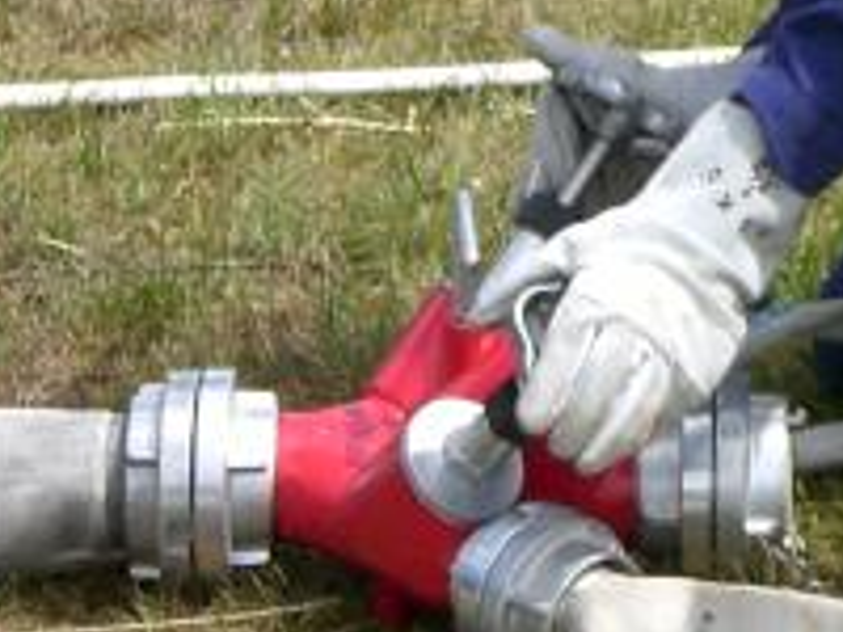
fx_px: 8864
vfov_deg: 4.1
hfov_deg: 5.4
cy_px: -173
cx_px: 885
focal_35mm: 364
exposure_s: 1/400
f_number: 5.9
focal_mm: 18.9
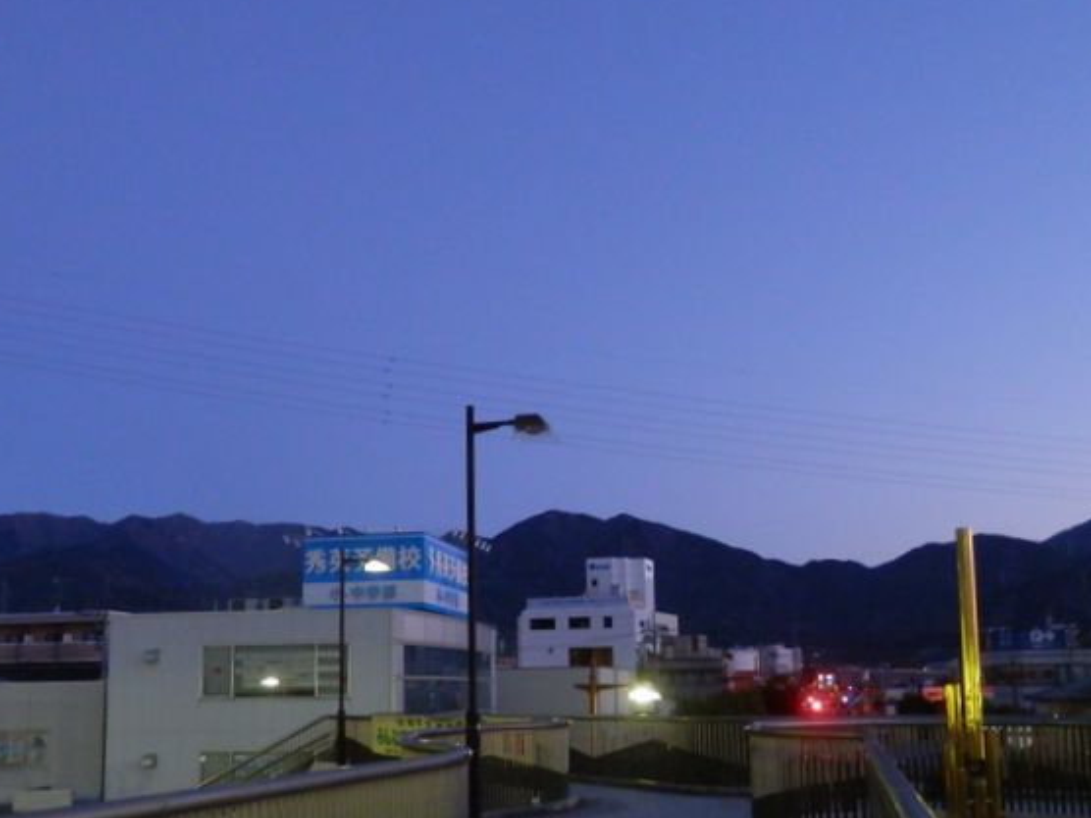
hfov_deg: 51.3
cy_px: 543
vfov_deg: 39.2
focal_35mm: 36
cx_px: 502
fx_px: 1135
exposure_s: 1/4
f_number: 3
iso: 320
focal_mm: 4.5
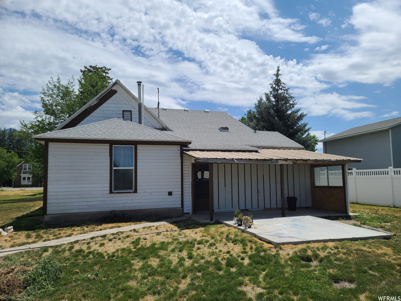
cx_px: 200
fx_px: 290
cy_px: 150
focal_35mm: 25
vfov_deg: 54.9
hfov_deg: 69.4
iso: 16
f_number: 1.8
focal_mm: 7
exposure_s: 1/1554
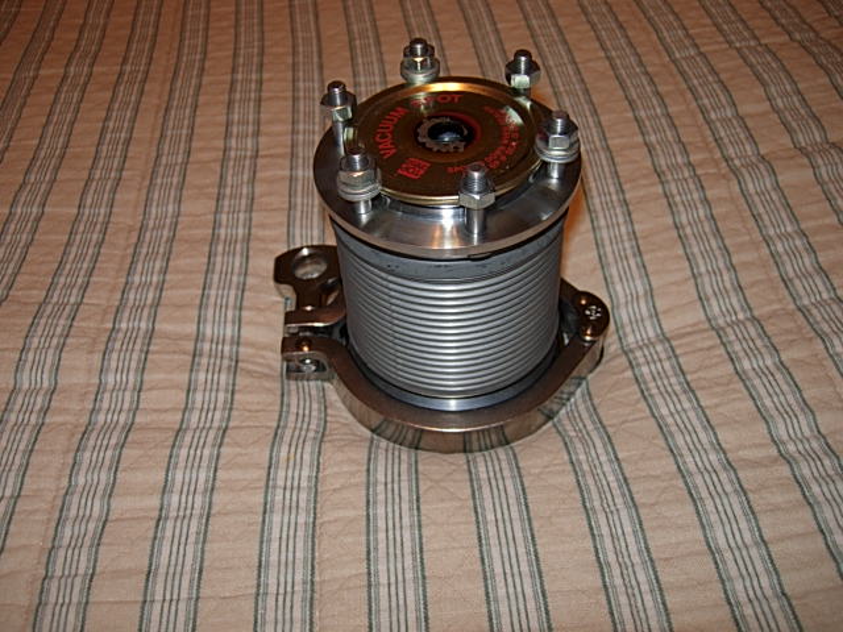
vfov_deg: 39.7
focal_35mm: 36
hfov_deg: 51.4
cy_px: 316
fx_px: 877
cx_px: 422
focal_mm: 7.5
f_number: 2.7
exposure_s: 1/45.2
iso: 50
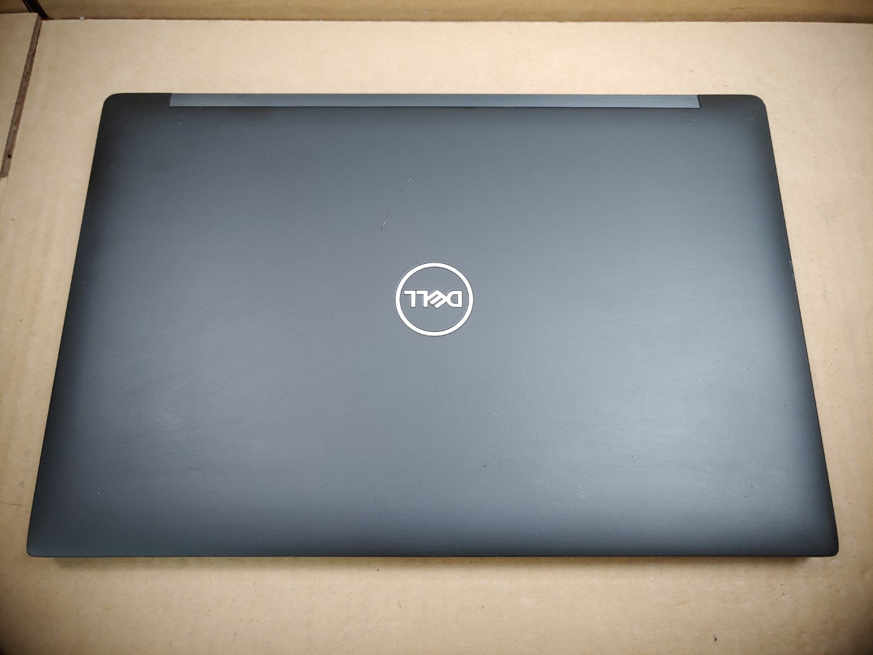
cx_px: 436
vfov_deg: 53.1
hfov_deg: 67.3
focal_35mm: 26
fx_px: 656
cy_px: 328
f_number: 1.8
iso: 50
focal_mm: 4.36
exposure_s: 1/60
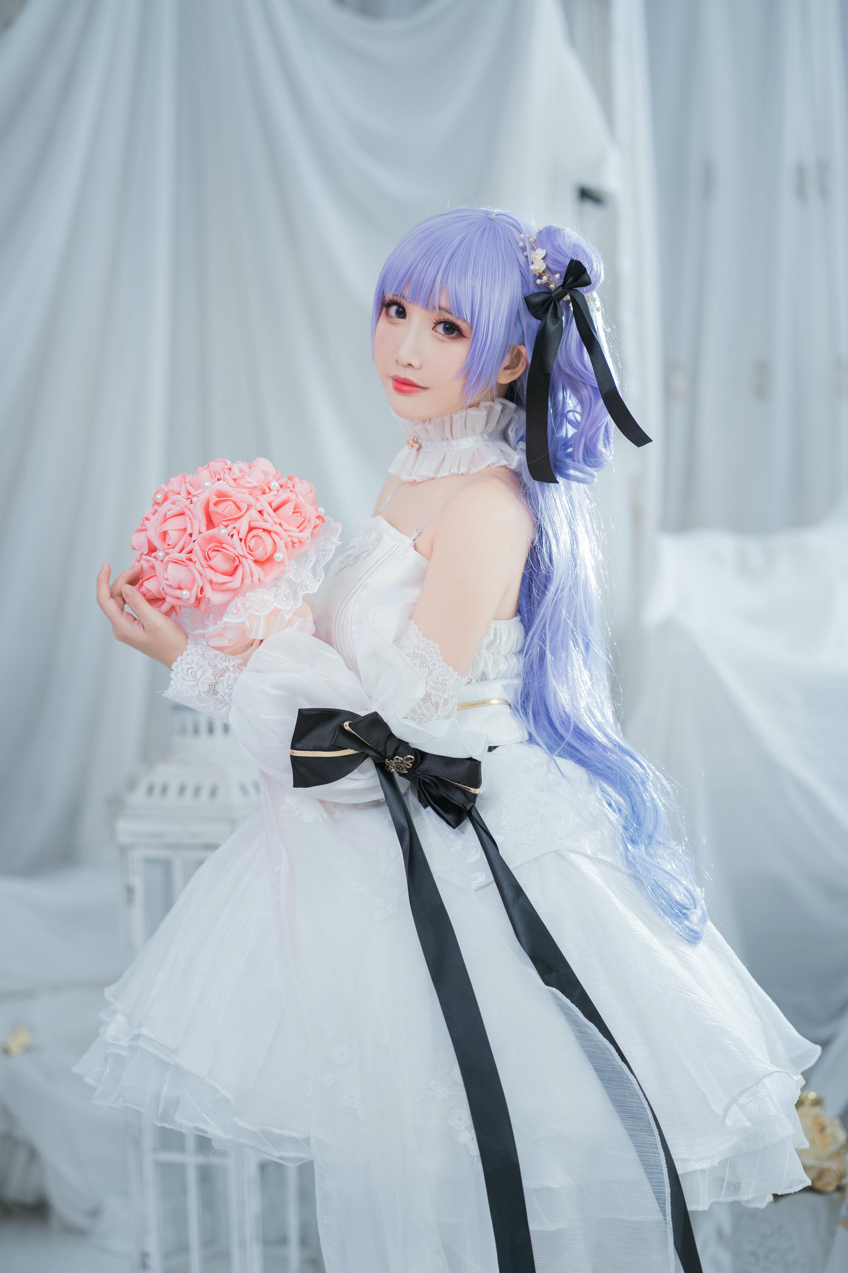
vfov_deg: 23.9
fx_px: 3003
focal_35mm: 85
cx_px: 424
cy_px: 636
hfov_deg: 16.1
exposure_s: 1/125
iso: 400
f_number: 2.5
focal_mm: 85
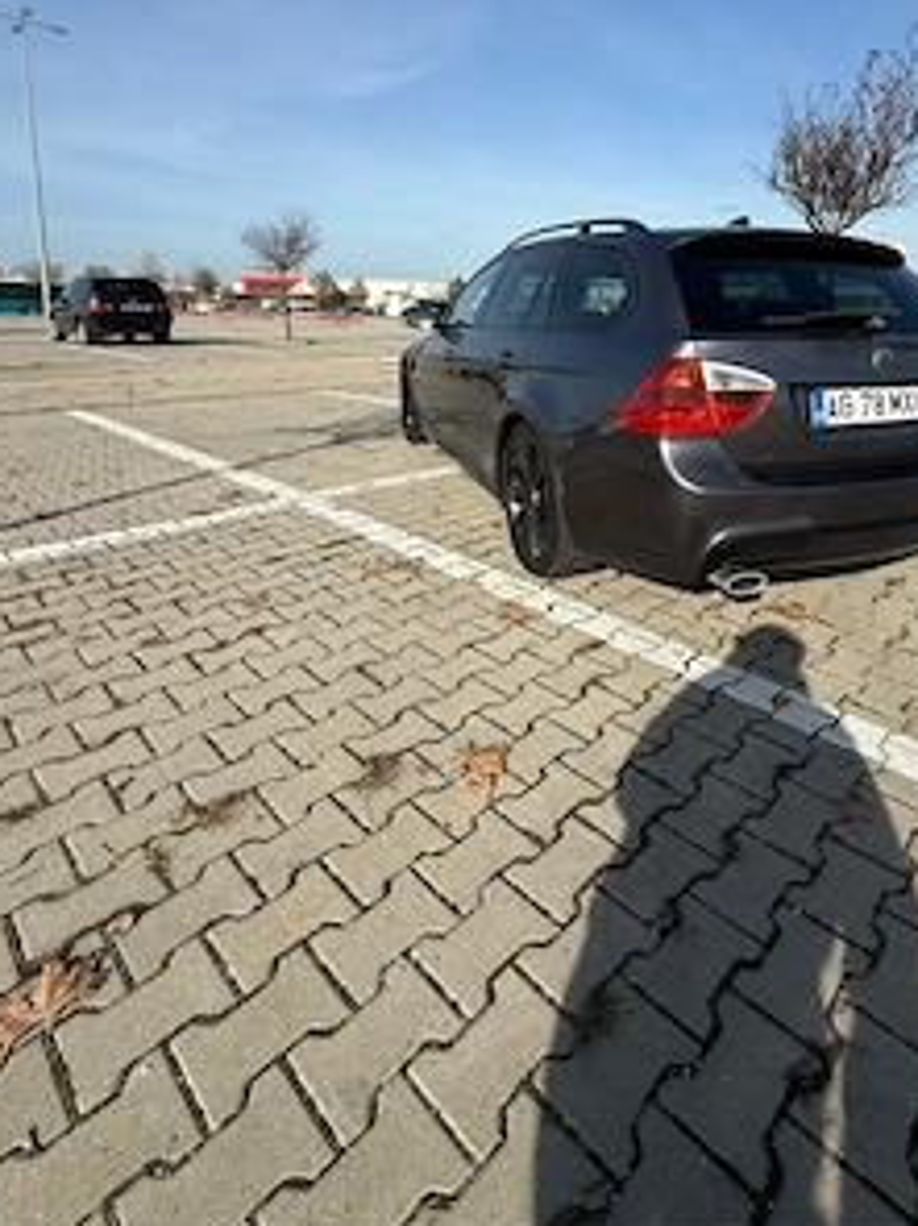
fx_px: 672
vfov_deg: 82.0
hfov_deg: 67.1
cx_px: 598
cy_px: 416
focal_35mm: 19
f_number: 2.2
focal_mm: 2.22
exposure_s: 1/2165
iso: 50
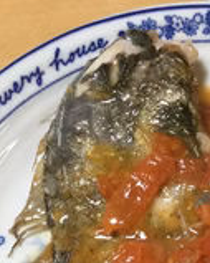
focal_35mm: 76
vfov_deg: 23.5
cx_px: 222
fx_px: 591
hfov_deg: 19.4
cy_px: 291
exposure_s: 1/30
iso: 100
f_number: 2.4
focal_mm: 3.3
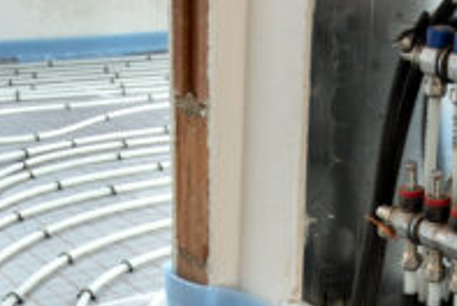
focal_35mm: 74
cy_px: 423
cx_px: 244
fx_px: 941
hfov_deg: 27.3
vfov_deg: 17.1
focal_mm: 19
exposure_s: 1/30
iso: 800
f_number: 7.1
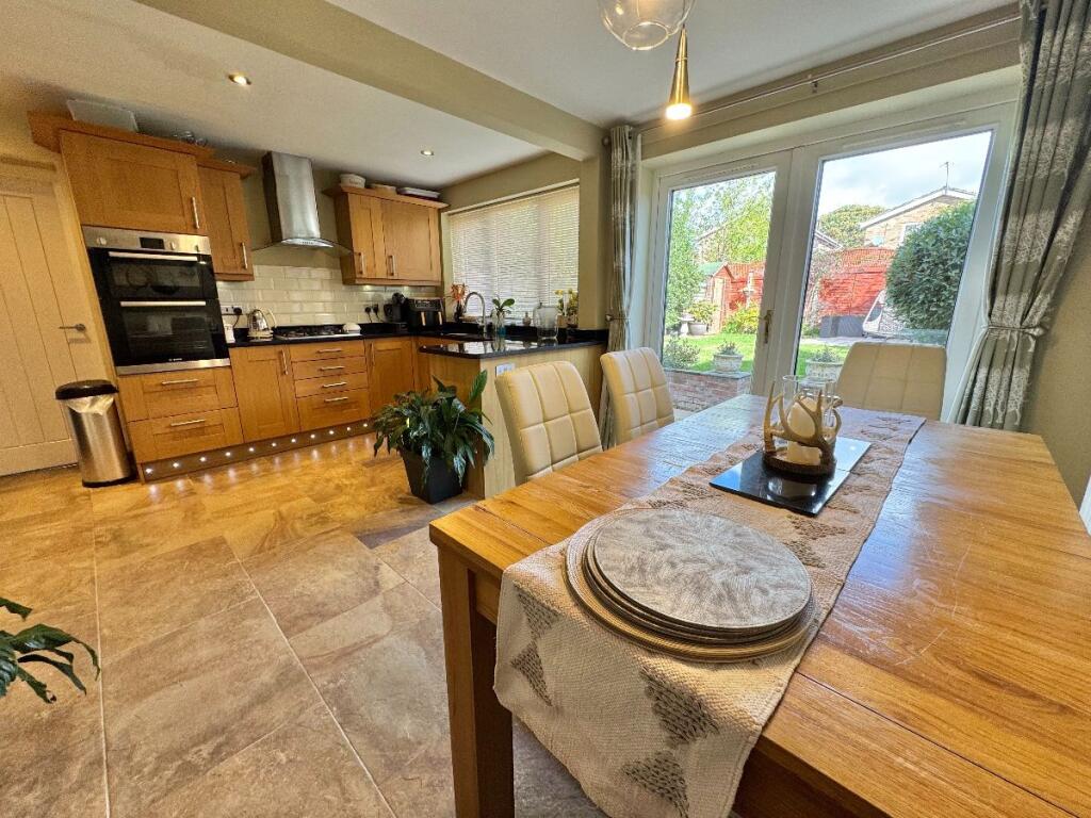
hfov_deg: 102.1
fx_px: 441
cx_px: 546
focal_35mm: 14
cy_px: 409
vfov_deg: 85.7
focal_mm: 2.22
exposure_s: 1/99
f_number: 2.2
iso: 64
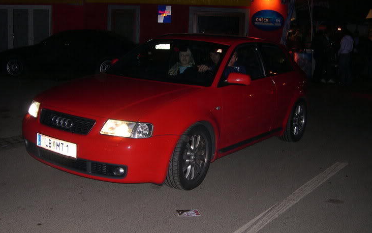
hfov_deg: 45.3
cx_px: 181
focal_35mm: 44
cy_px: 121
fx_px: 446
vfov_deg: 29.2
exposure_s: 1/60
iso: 211
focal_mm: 8
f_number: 2.8
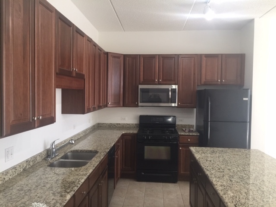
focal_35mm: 29
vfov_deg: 48.2
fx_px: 231
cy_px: 104
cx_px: 138
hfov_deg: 61.7
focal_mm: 4.15
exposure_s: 1/30
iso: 40
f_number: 2.2
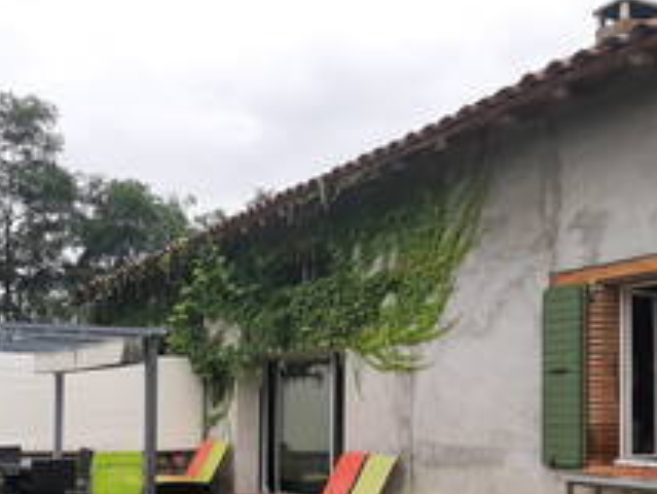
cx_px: 176
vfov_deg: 32.0
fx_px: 836
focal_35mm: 44
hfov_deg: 41.8
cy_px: 398
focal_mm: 3.93
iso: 40
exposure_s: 1/1613
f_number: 1.7
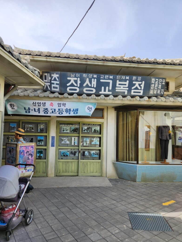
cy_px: 126
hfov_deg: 56.8
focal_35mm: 24
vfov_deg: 71.6
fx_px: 168
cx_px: 94
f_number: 1.8
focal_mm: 5.4
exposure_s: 1/1033
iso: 20
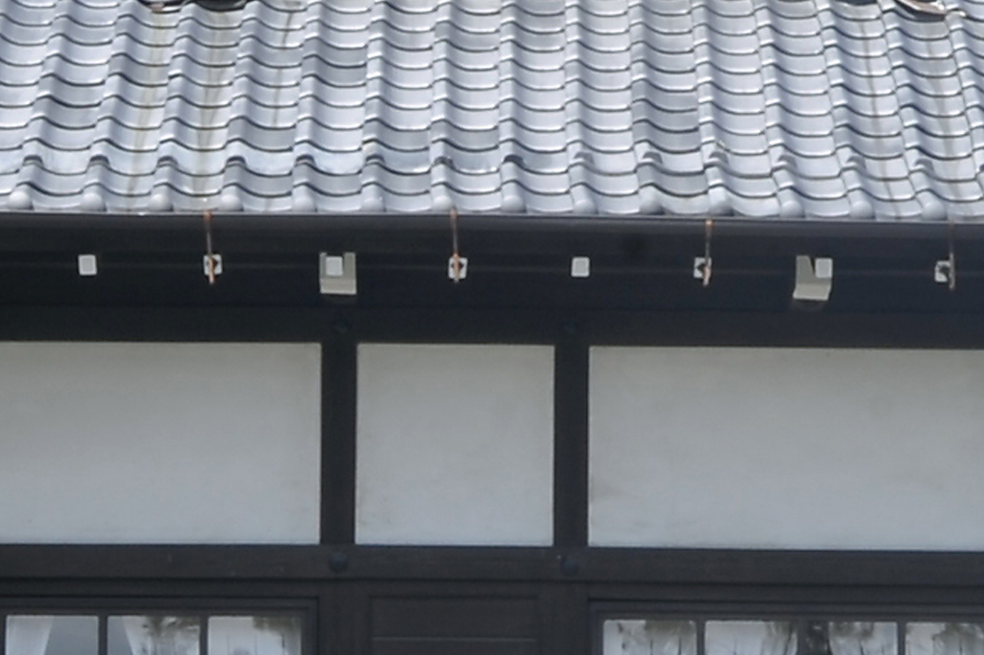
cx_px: 818
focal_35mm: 122
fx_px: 3333
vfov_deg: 11.1
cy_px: 644
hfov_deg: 16.6
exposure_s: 1/50
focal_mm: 32
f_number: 22
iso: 200
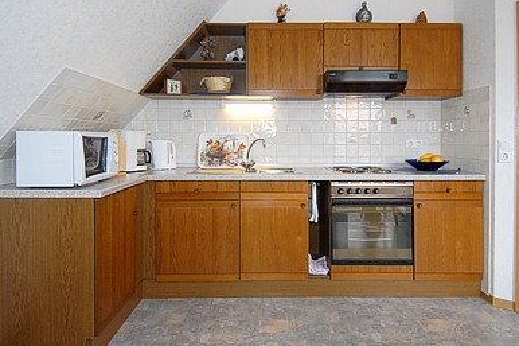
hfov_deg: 81.2
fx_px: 303
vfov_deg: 59.4
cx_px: 269
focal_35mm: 21
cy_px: 164
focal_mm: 12
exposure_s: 1/80
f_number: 4.5
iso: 400
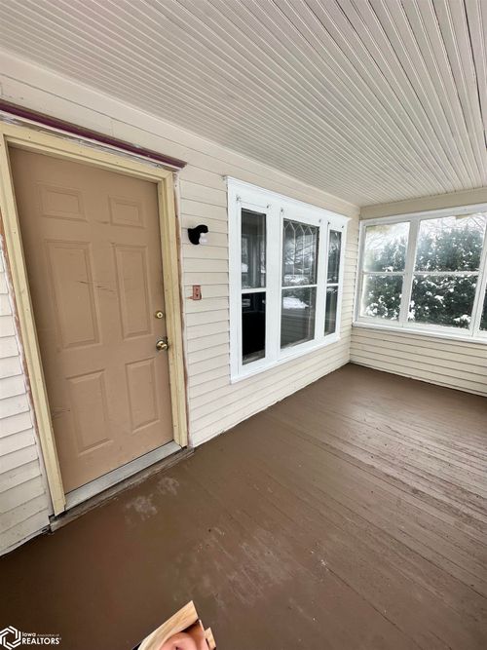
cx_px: 244
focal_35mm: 14
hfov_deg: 85.7
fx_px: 263
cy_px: 325
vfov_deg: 102.1
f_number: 2.2
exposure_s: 1/119
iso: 40
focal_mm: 2.22
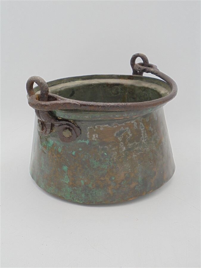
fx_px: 294
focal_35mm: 38
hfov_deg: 37.7
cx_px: 100
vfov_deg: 49.0
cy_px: 134
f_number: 4.2
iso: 100
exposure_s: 1/125
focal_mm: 6.9
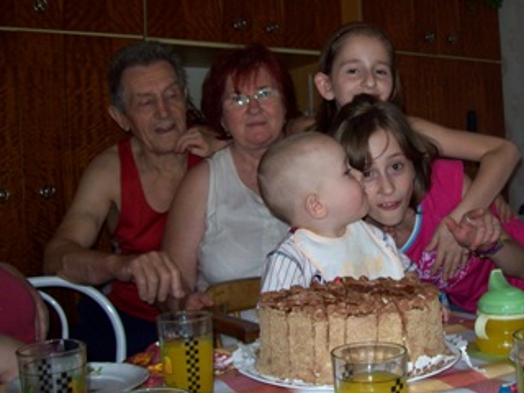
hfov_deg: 41.9
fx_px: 681
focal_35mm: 45
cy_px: 183
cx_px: 308
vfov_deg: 32.2
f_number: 2.7
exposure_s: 1/64
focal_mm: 6
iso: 80
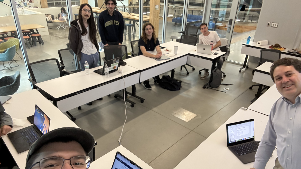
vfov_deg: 44.2
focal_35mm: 26
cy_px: 101
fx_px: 208
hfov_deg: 71.9
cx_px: 151
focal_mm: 2.69
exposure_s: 1/40
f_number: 1.9
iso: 250
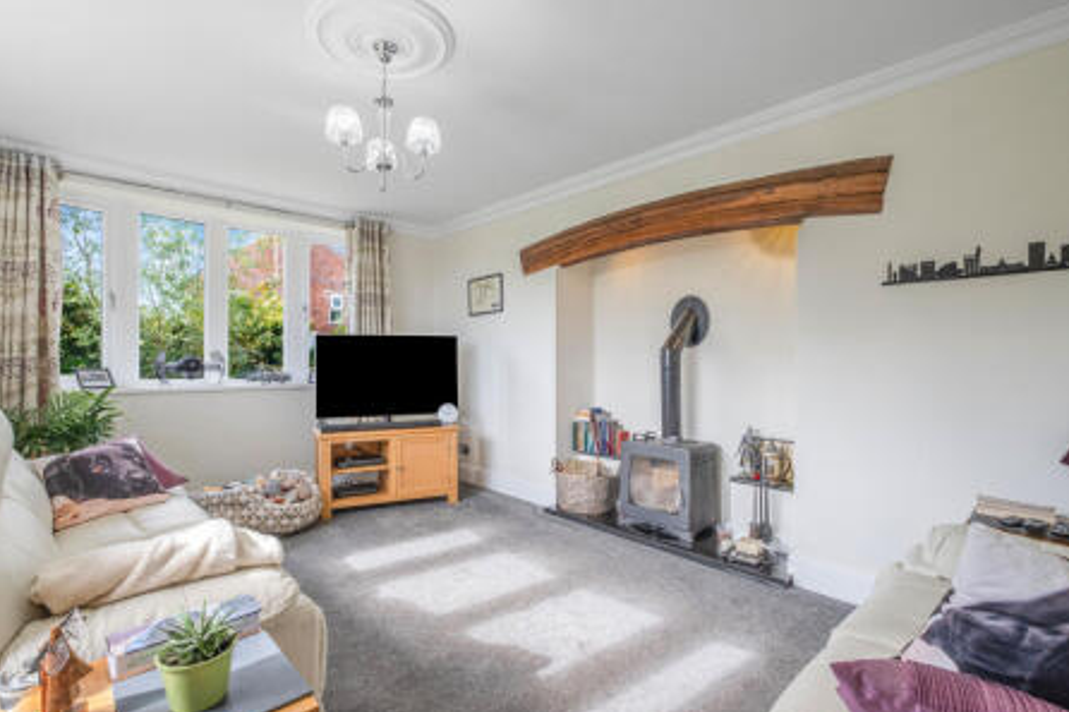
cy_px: 361
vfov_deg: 73.7
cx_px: 506
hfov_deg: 96.7
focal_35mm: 16
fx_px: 475
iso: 400
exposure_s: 1/60
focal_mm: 10
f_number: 8
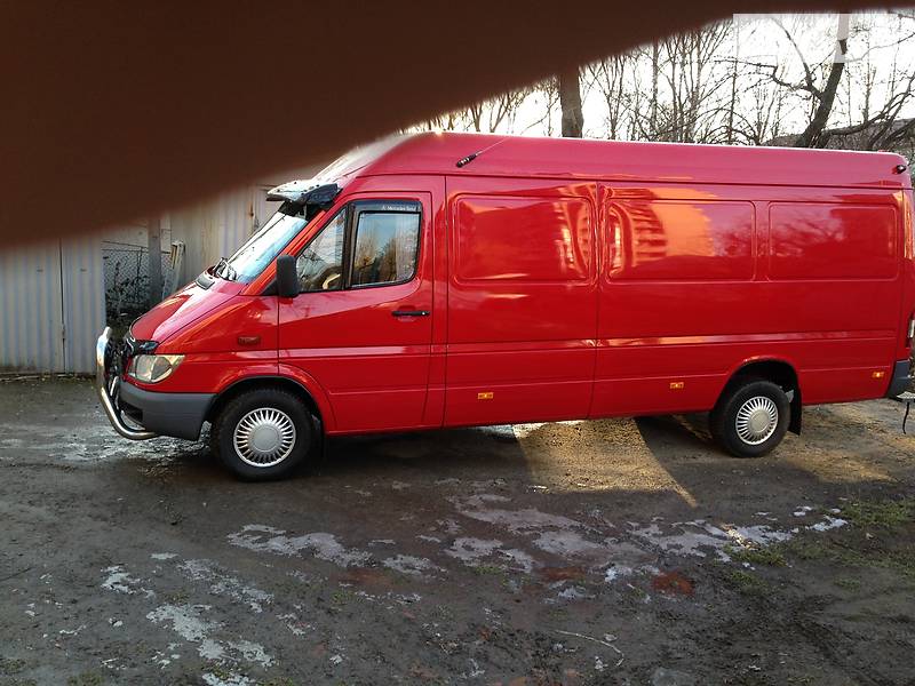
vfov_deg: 42.9
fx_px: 872
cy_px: 343
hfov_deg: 55.4
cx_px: 458
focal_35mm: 33
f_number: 2.4
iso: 50
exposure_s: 1/120
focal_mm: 4.1
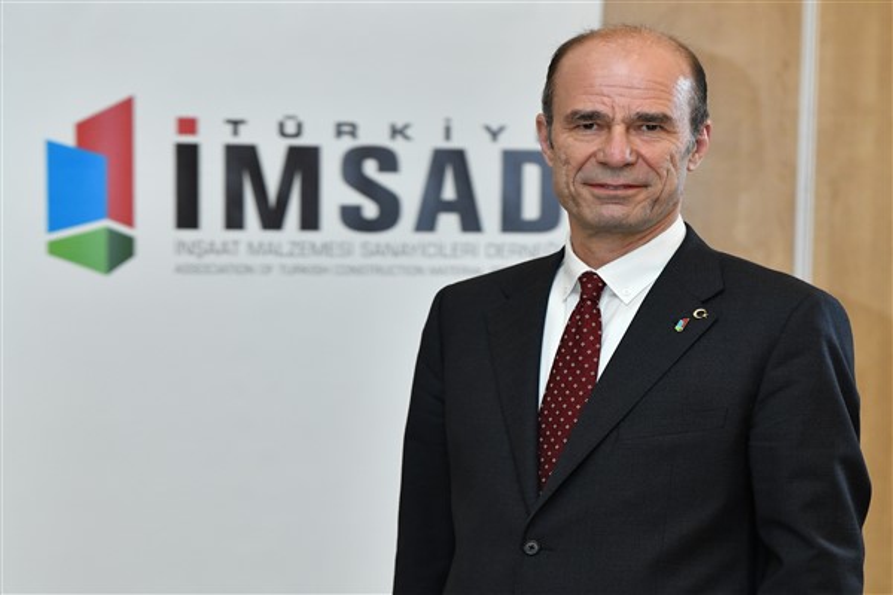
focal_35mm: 125
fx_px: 3100
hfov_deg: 16.4
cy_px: 298
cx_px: 446
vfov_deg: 11.0
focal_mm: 125
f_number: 5
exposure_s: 1/160
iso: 1600
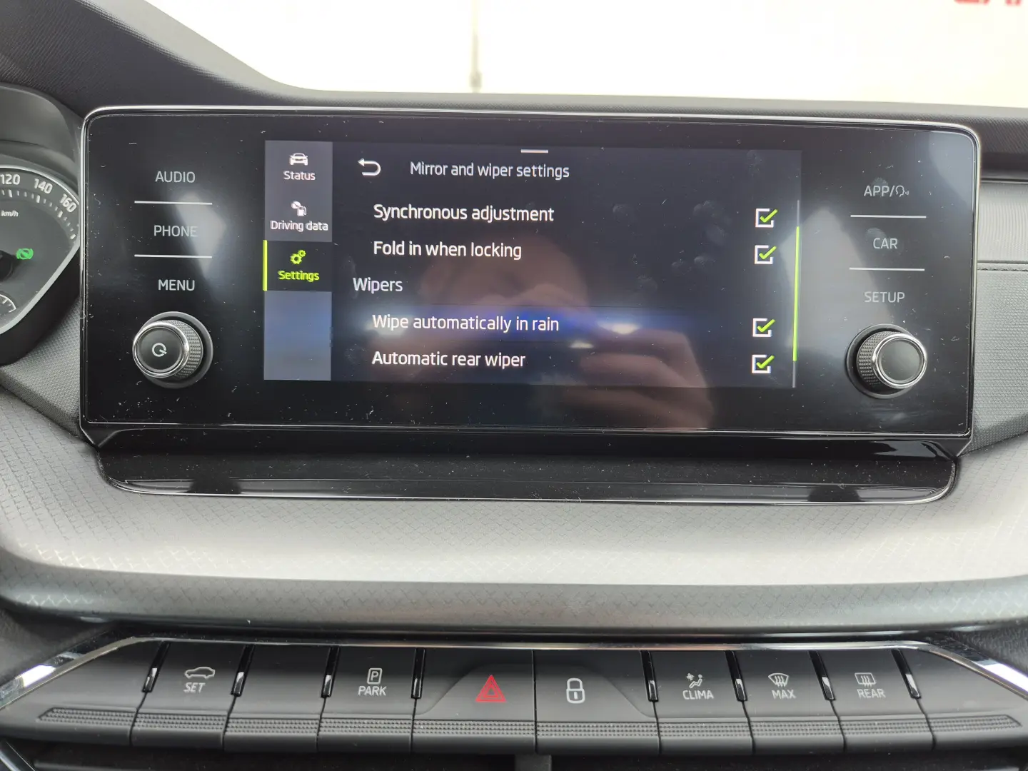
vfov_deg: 58.9
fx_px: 683
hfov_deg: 73.9
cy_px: 386
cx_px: 514
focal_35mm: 23
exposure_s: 1/100
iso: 100
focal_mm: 5.4
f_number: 1.8
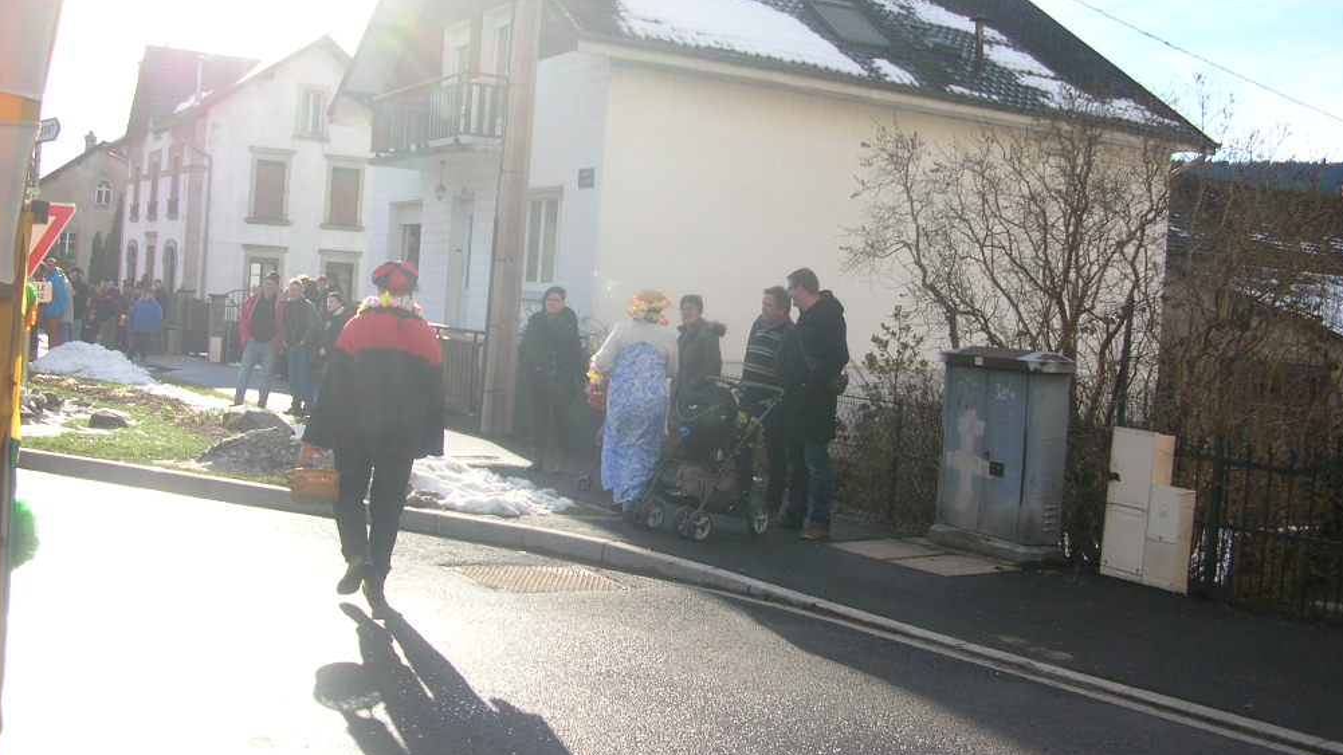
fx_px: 1389
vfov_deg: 30.4
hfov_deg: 51.6
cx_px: 676
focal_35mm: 39
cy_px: 319
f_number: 2.8
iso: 50
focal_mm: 5.8
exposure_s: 1/658
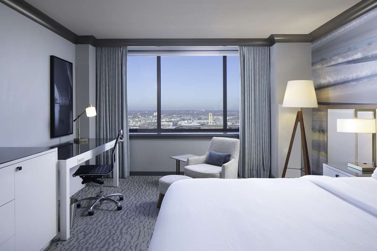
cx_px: 188
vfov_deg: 53.1
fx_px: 251
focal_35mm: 24
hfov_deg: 73.7
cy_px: 126
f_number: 9
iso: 800
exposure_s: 1/125
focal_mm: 24
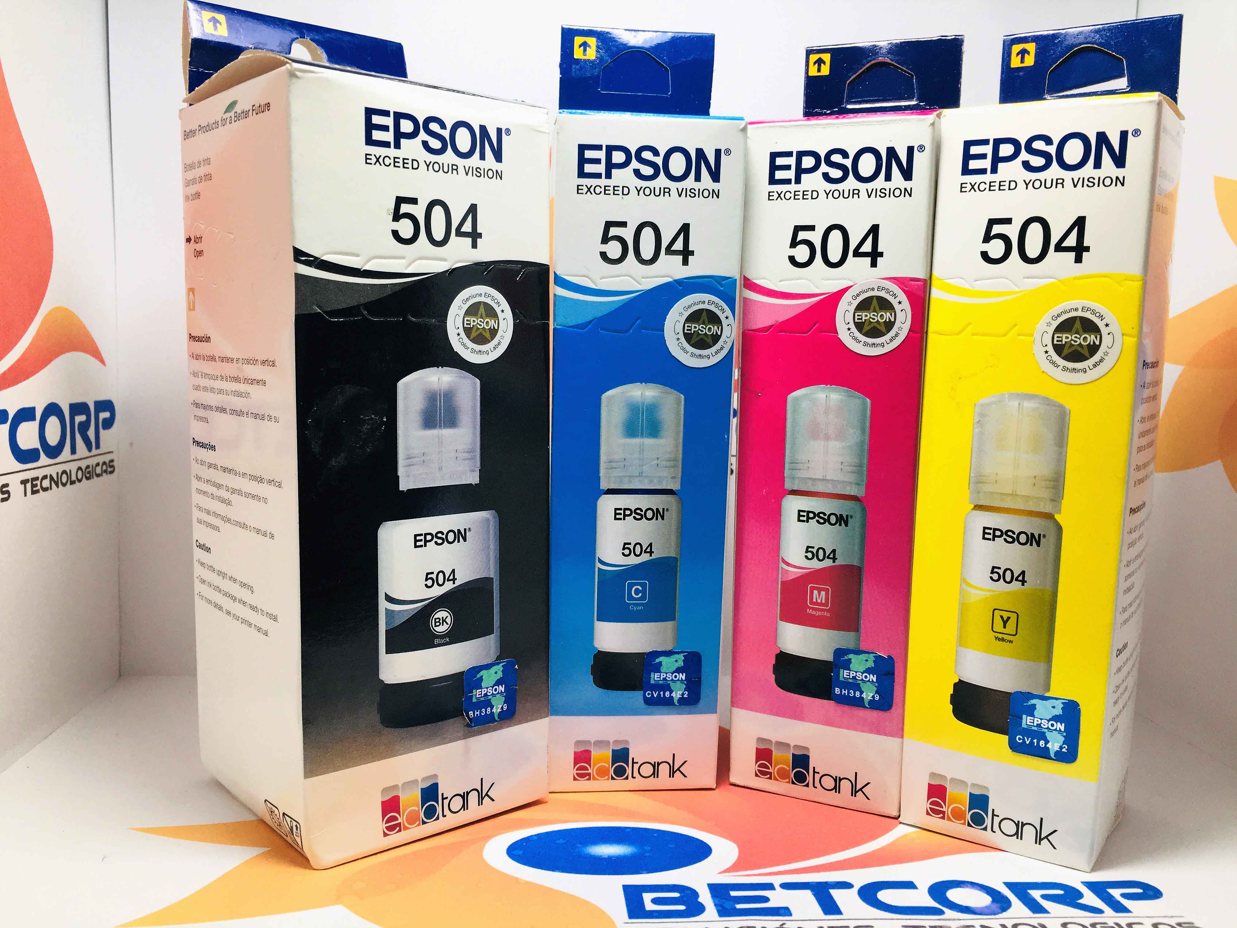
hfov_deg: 61.7
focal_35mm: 29
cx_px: 618
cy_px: 464
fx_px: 1036
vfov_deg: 48.2
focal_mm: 4.15
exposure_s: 1/120
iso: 40
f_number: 2.2
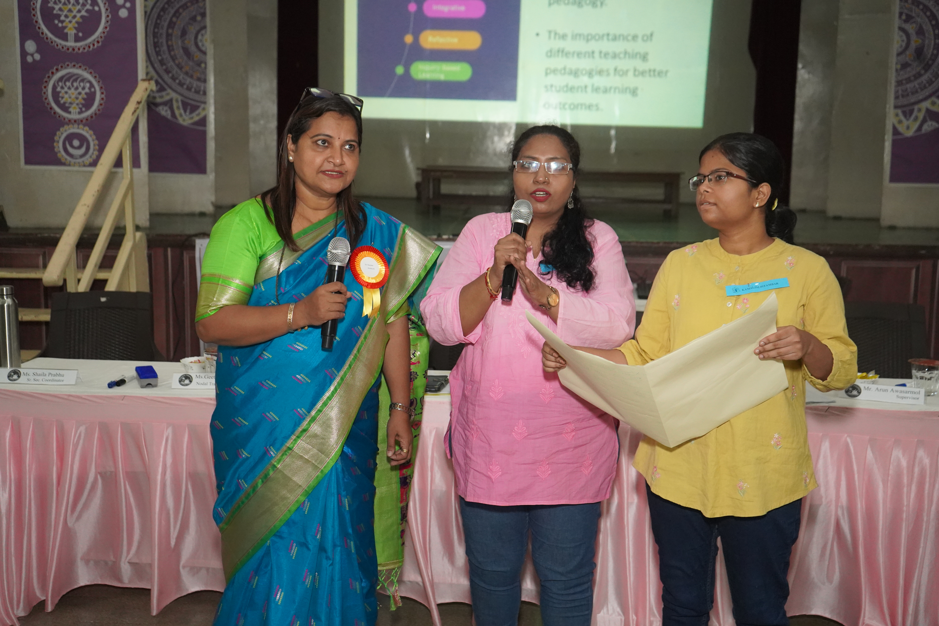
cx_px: 470
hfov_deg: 48.5
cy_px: 313
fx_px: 1043
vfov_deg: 33.4
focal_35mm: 40
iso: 6400
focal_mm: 40
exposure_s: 1/160
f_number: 4
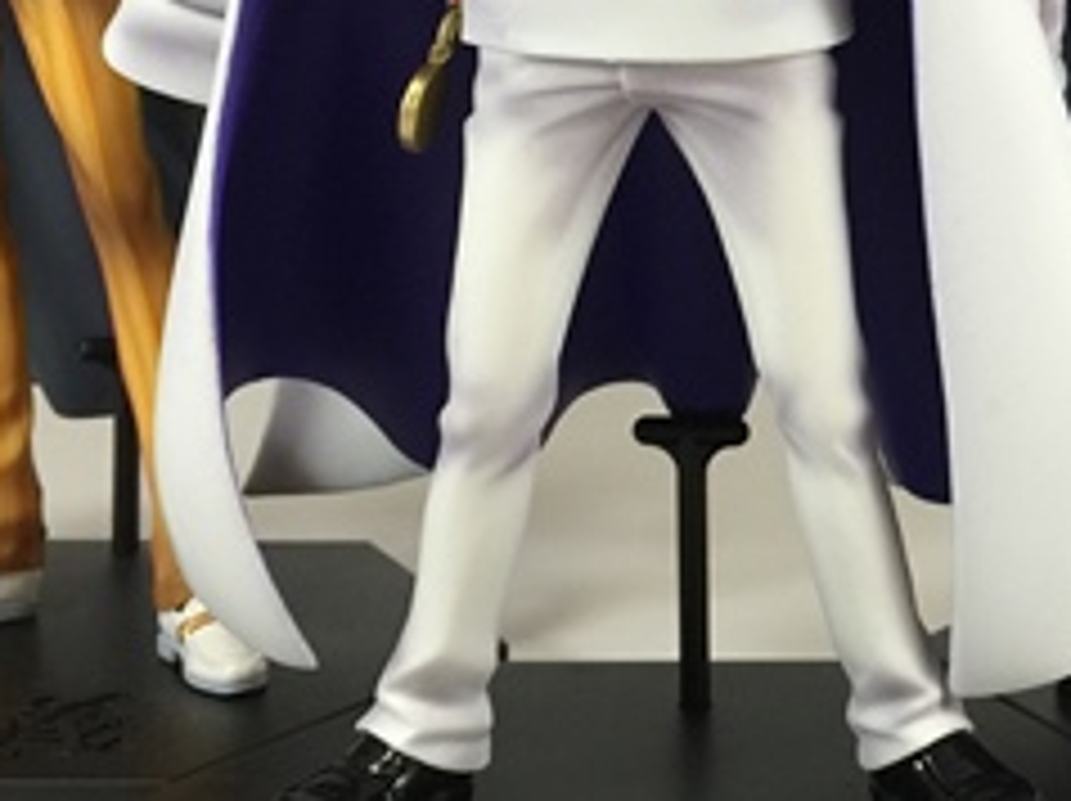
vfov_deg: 18.6
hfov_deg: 23.8
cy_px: 86
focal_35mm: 78
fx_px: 2411
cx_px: 1098
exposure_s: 1/33
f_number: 2.2
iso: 64
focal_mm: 4.15
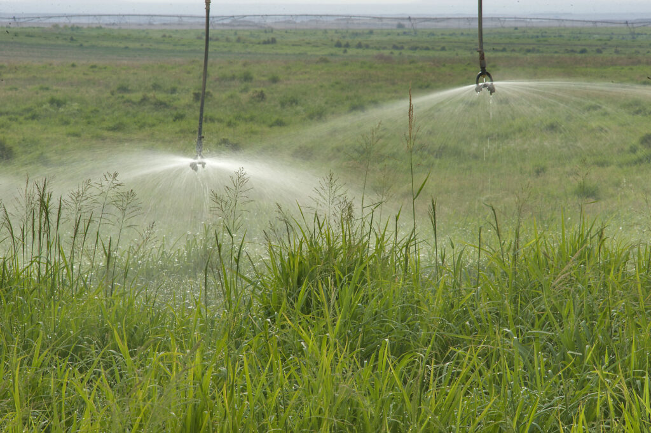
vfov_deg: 6.9
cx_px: 326
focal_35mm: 200
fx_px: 3614
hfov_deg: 10.3
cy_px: 216
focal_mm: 200
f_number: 32
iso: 400
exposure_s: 1/40
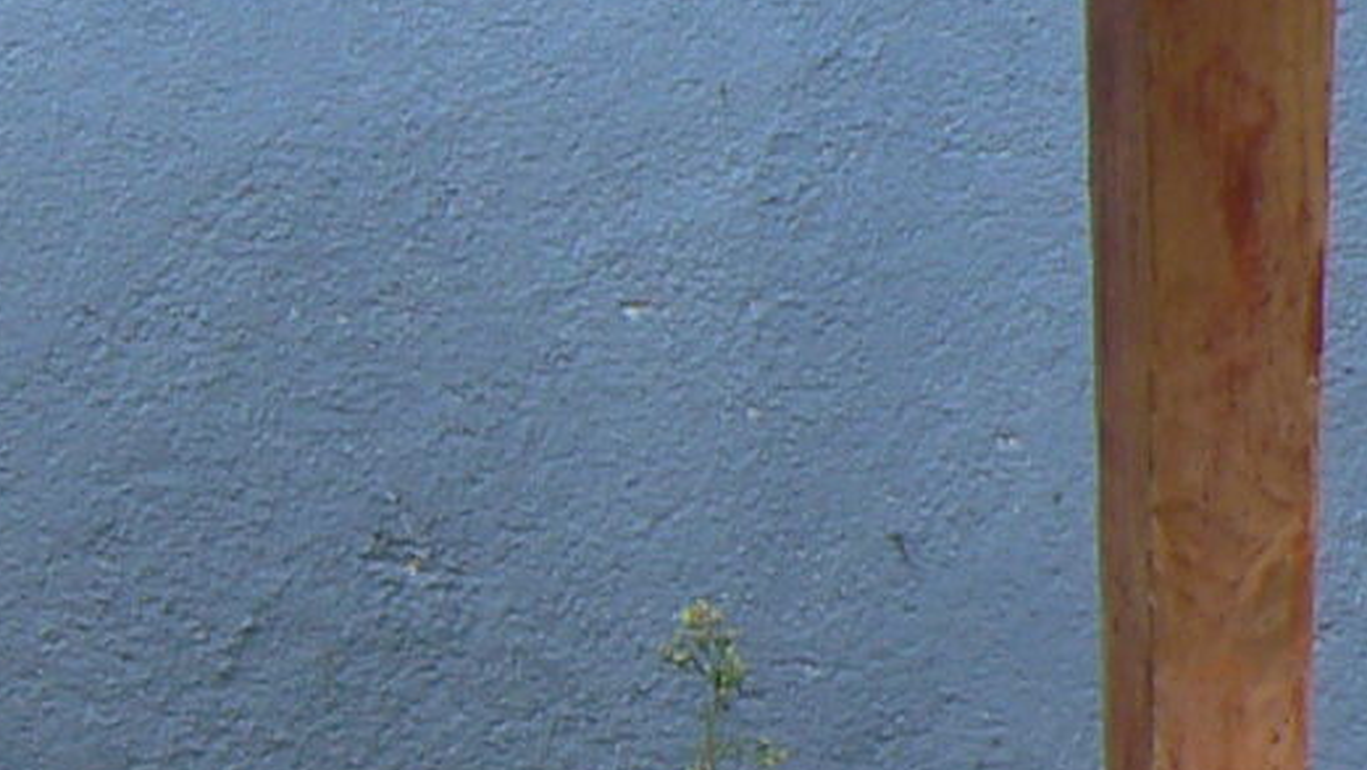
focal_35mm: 193
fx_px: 6999
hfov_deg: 10.5
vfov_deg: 6.3
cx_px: -1009
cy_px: 533
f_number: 2.8
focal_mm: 6
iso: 80
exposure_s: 1/50
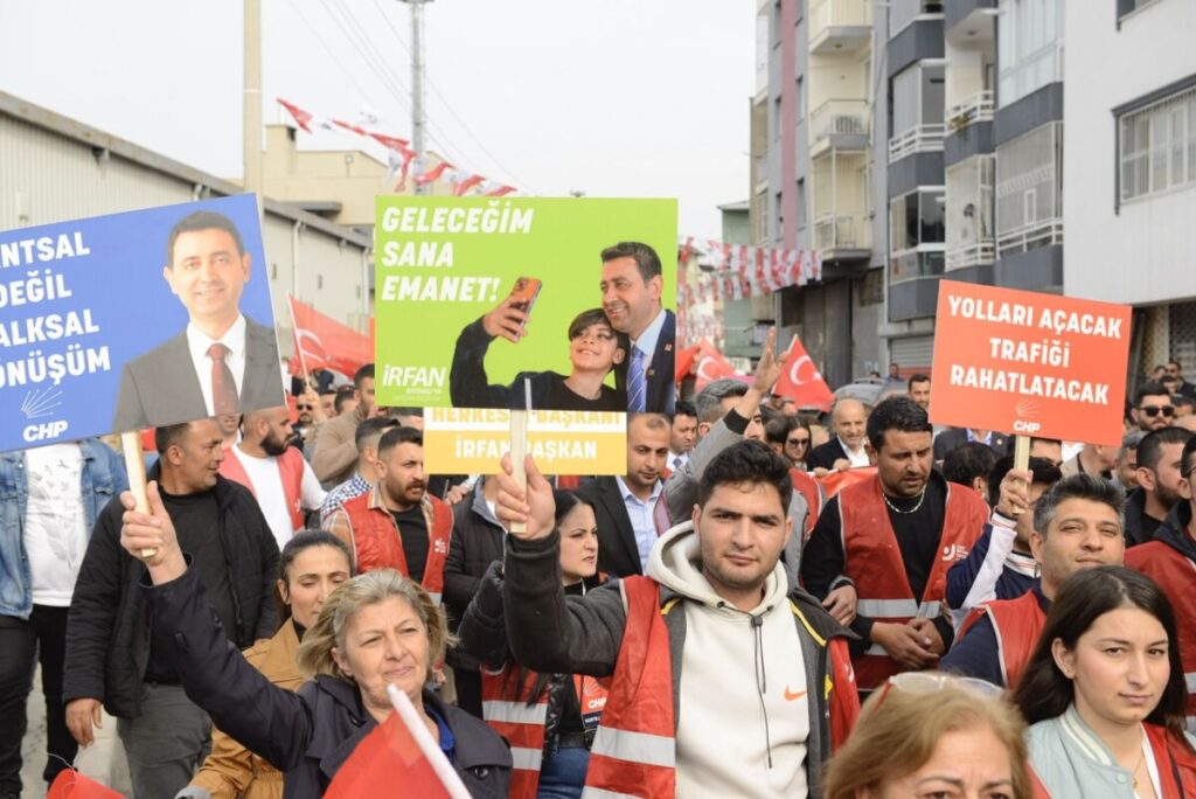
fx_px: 1828
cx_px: 598
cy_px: 400
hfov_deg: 36.2
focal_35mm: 55
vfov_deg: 24.7
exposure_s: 1/800
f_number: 6.3
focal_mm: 55
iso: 640
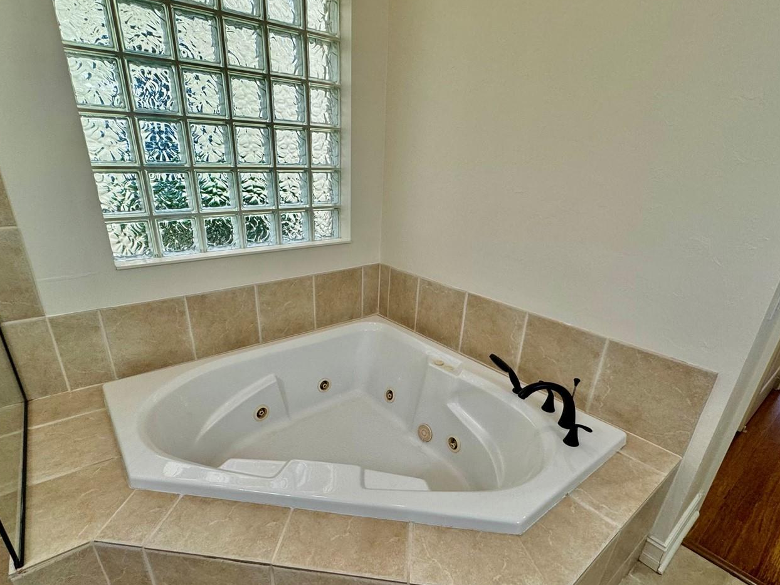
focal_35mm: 18
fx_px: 406
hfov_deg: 87.7
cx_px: 372
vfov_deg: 71.2
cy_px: 337
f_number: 2.2
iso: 160
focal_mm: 2.22
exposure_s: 1/120
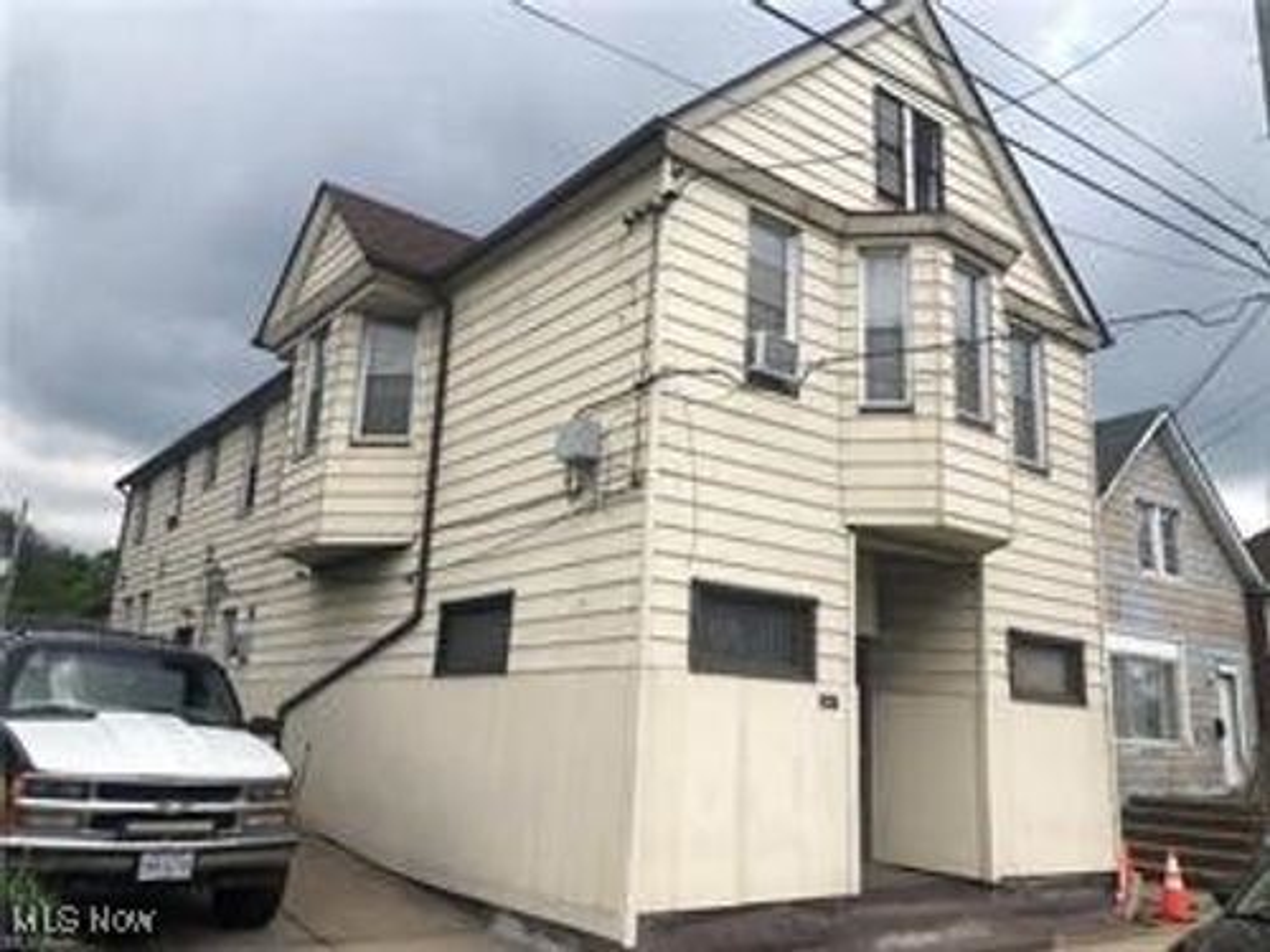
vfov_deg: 49.7
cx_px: 635
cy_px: 476
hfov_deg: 63.4
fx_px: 1027
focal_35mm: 28
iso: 20
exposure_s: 1/1412
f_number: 1.8
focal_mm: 3.99
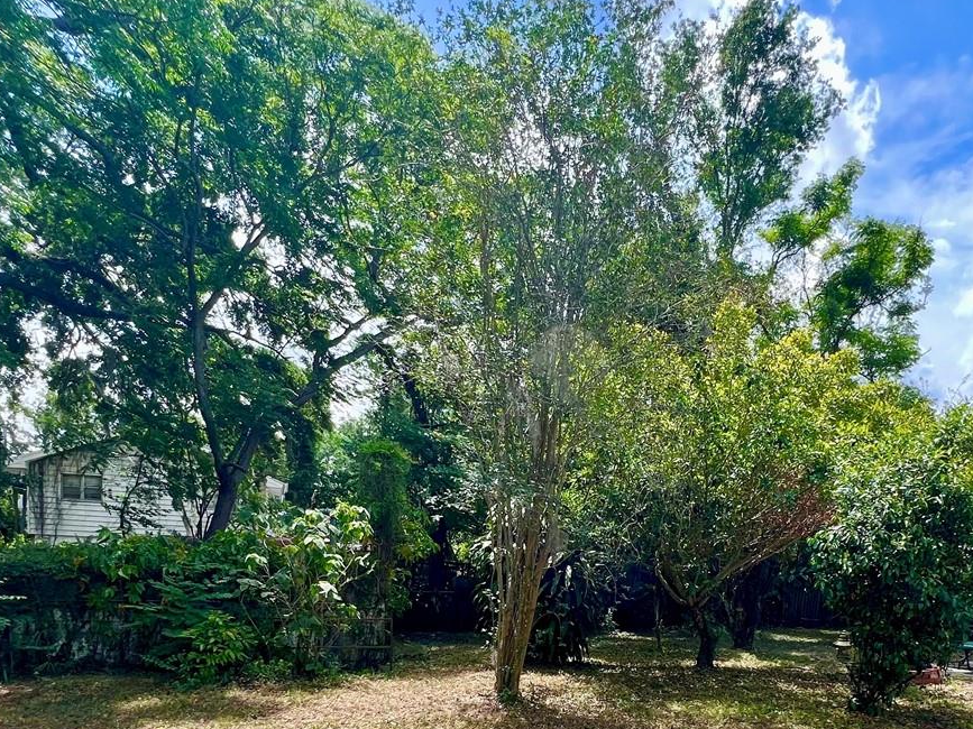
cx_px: 599
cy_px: 628
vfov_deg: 51.5
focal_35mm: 24
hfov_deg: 70.6
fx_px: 675
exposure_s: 1/447
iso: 32
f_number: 1.8
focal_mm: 1.57
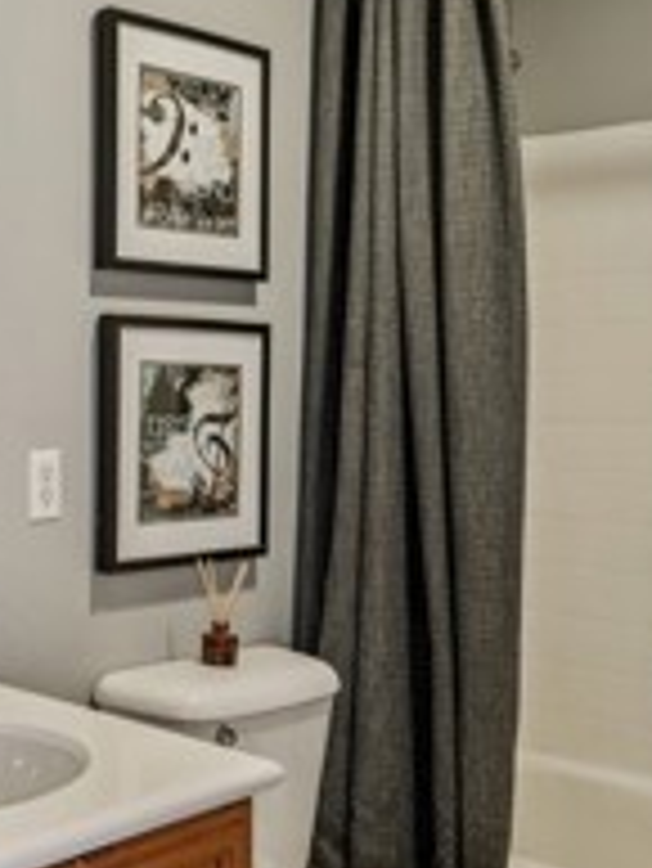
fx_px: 1287
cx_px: -72
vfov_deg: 37.2
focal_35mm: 51
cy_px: 387
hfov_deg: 26.2
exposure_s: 8
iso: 100
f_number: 13
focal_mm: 16.1
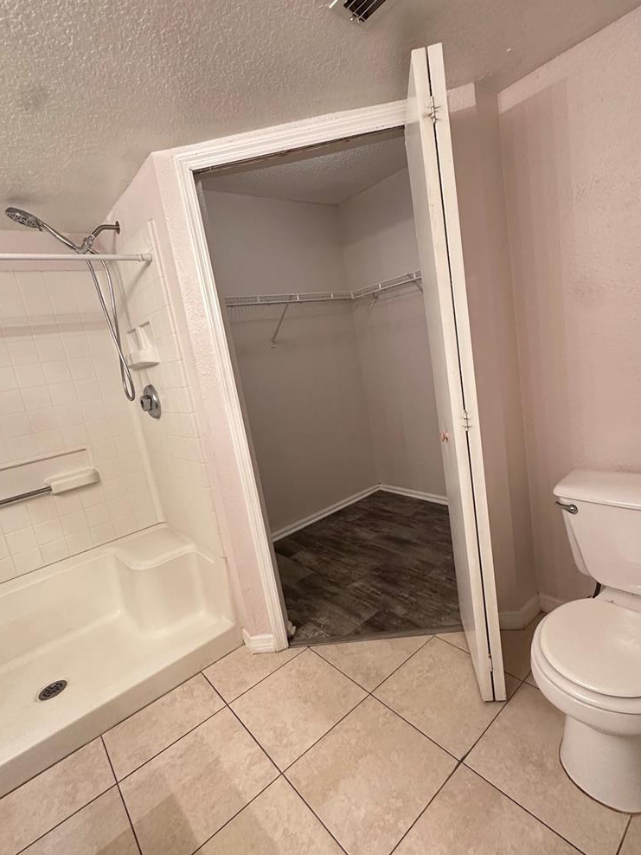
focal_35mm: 17
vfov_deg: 91.0
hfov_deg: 74.6
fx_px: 420
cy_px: 424
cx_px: 343
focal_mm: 2.22
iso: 400
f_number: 2.2
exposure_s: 1/60
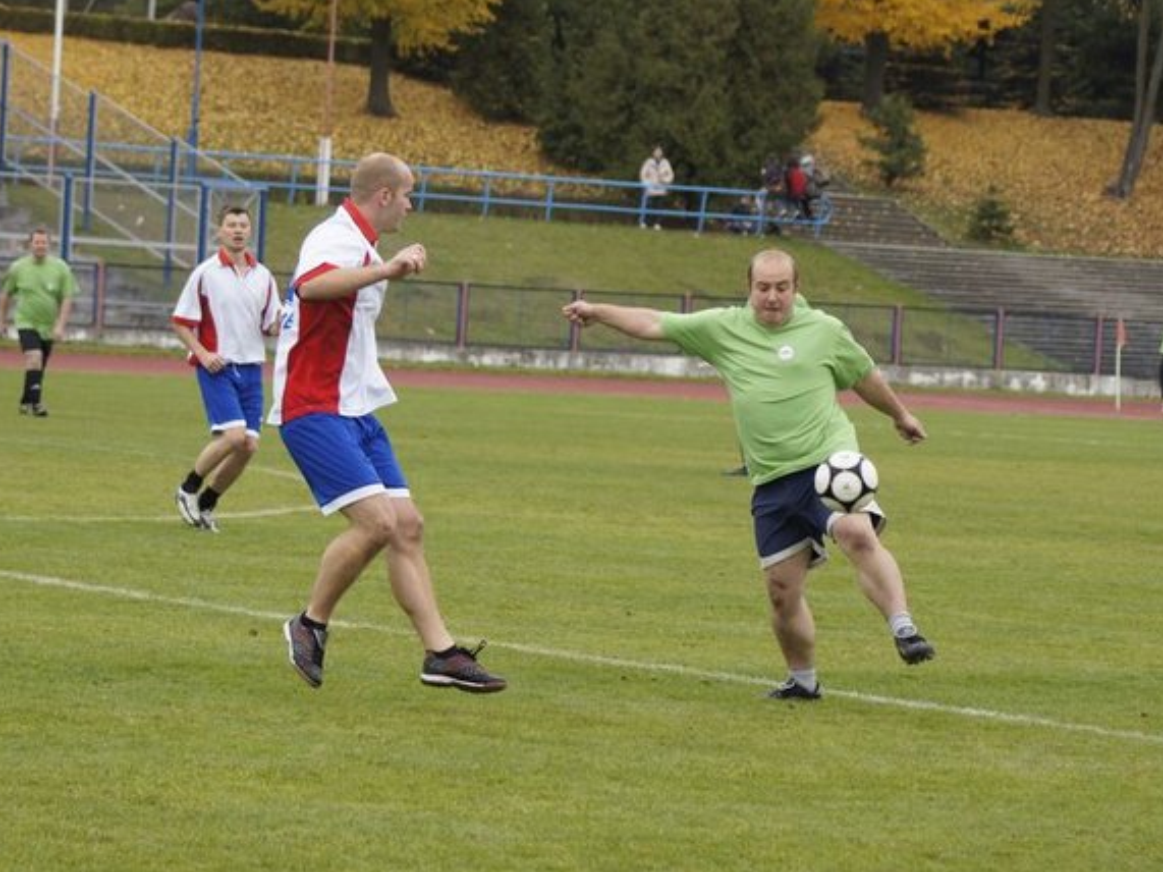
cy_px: 436
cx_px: 532
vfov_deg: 9.0
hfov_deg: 12.1
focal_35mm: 164
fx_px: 5509
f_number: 5.6
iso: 1600
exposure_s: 1/1250
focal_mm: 100
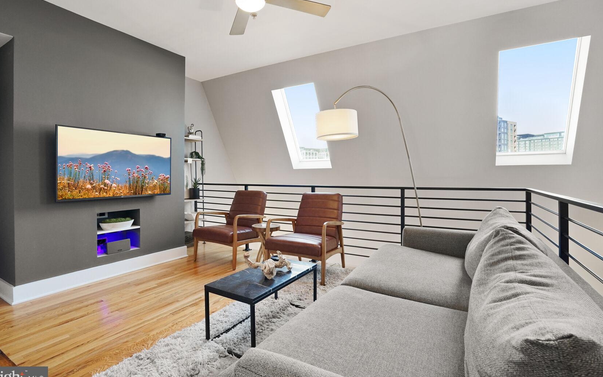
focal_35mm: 17
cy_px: 179
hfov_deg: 94.3
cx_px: 294
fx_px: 279
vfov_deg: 67.9
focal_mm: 16
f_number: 9
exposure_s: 1/6
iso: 800
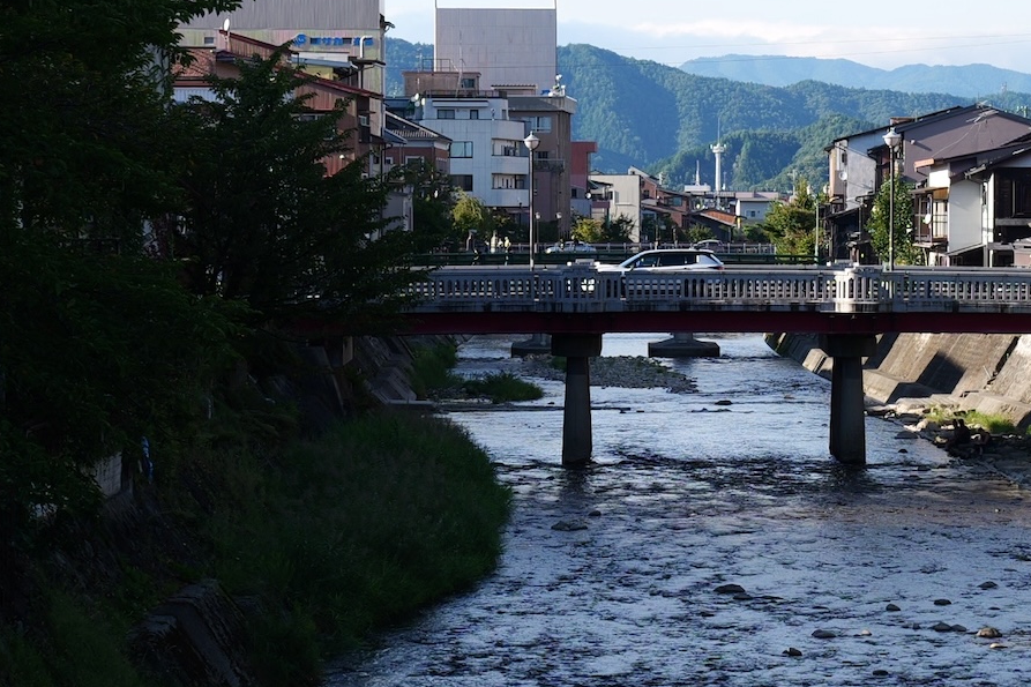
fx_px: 3751
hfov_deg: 15.6
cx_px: 765
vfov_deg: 10.5
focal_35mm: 131
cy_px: 398
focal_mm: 39
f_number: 8
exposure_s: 1/100
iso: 100
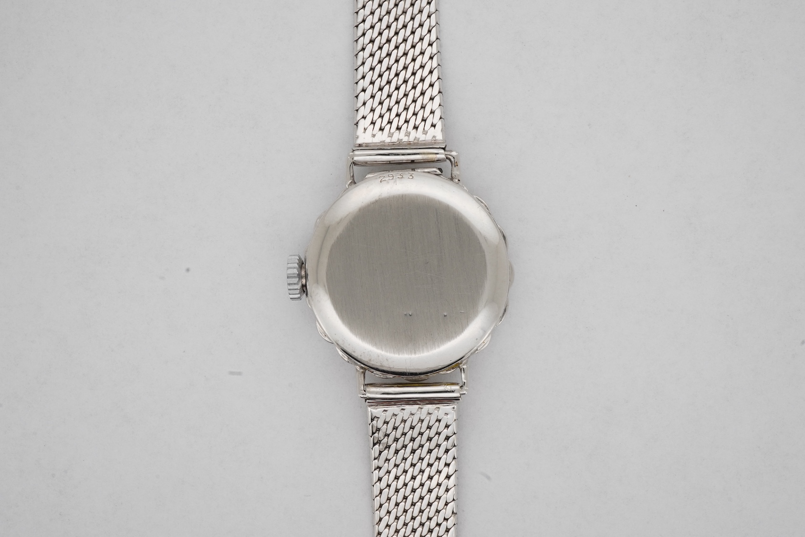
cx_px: 402
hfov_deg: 43.6
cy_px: 268
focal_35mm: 45
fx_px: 1006
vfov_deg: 29.9
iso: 320
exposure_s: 1/125
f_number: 22
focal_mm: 30
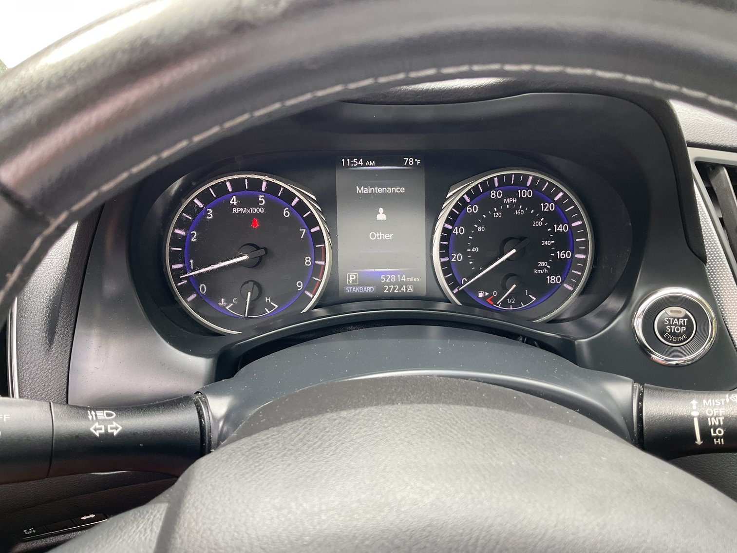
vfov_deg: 48.2
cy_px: 276
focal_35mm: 29
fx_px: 617
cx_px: 368
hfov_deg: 61.7
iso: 40
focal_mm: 3
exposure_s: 1/120
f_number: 1.8
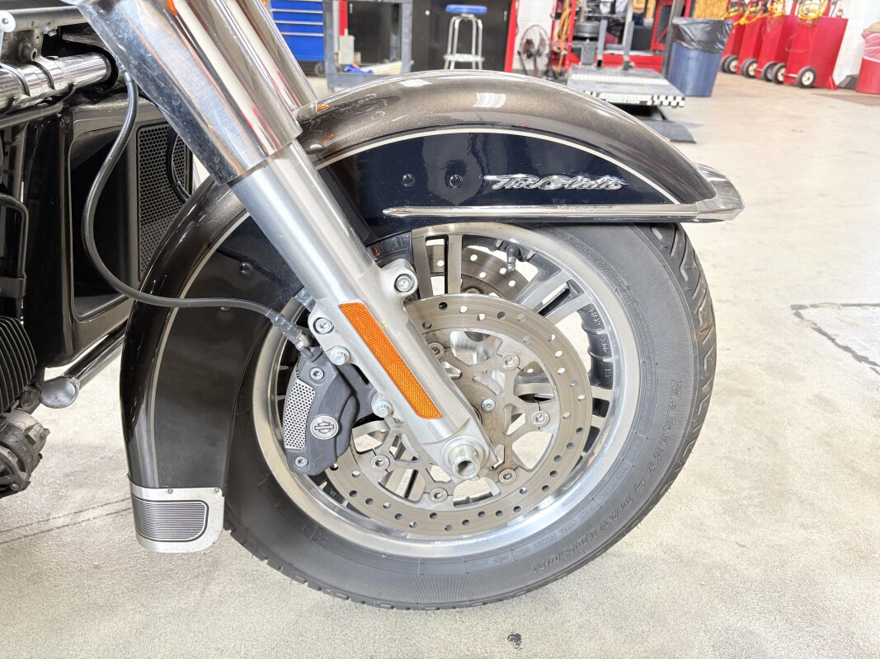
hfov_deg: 67.3
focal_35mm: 26
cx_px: 440
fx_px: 661
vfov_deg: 53.1
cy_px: 330
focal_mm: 5.96
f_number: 1.6
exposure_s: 1/60
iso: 160
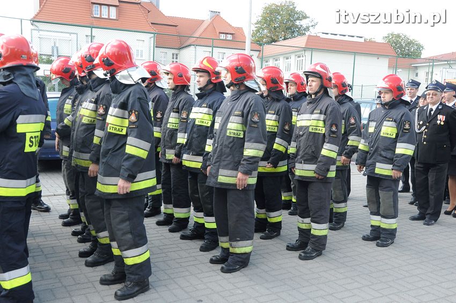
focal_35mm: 36
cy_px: 152
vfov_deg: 36.8
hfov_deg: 53.2
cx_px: 228
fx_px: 456
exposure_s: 1/250
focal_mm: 24
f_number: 8
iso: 800
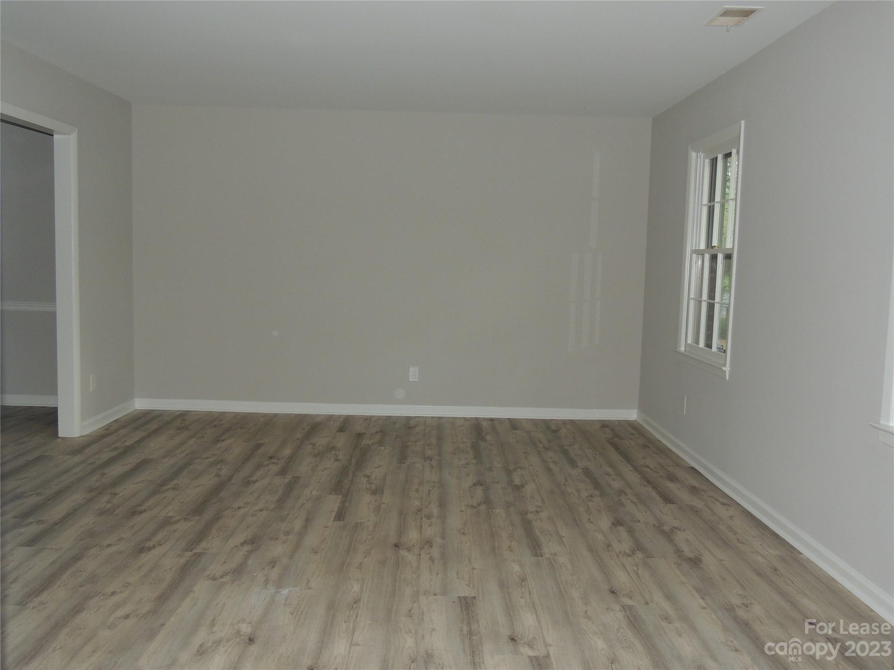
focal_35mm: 30
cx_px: 447
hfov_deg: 60.0
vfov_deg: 46.8
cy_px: 335
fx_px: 775
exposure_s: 1/30
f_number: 3.1
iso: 200
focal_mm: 5.3
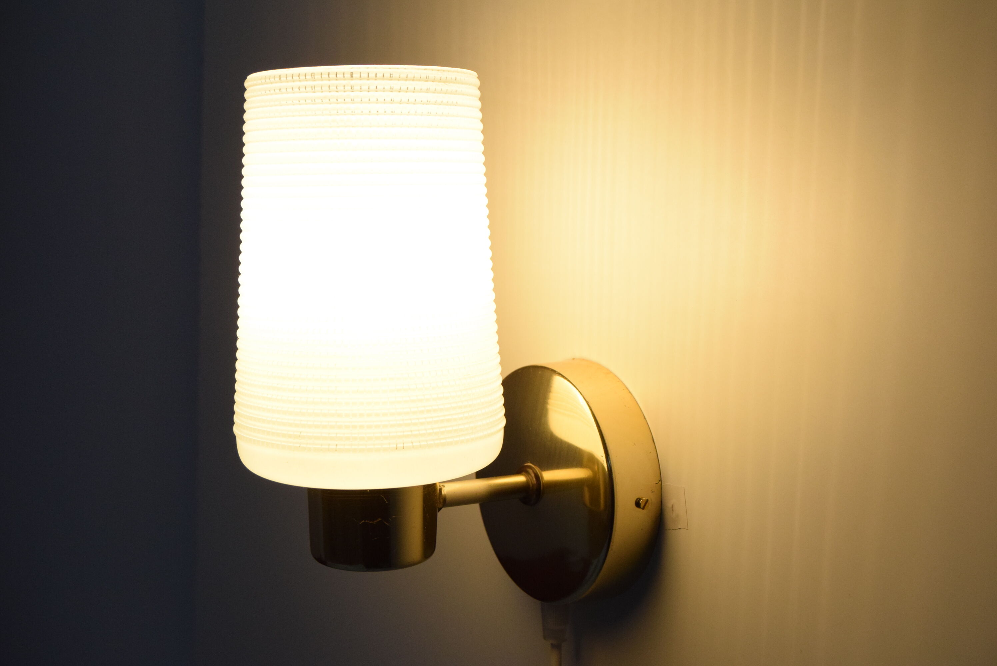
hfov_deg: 41.1
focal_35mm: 48
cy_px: 333
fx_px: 1330
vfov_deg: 28.1
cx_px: 498
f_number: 6.3
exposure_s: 1/160
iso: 1600
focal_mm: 32
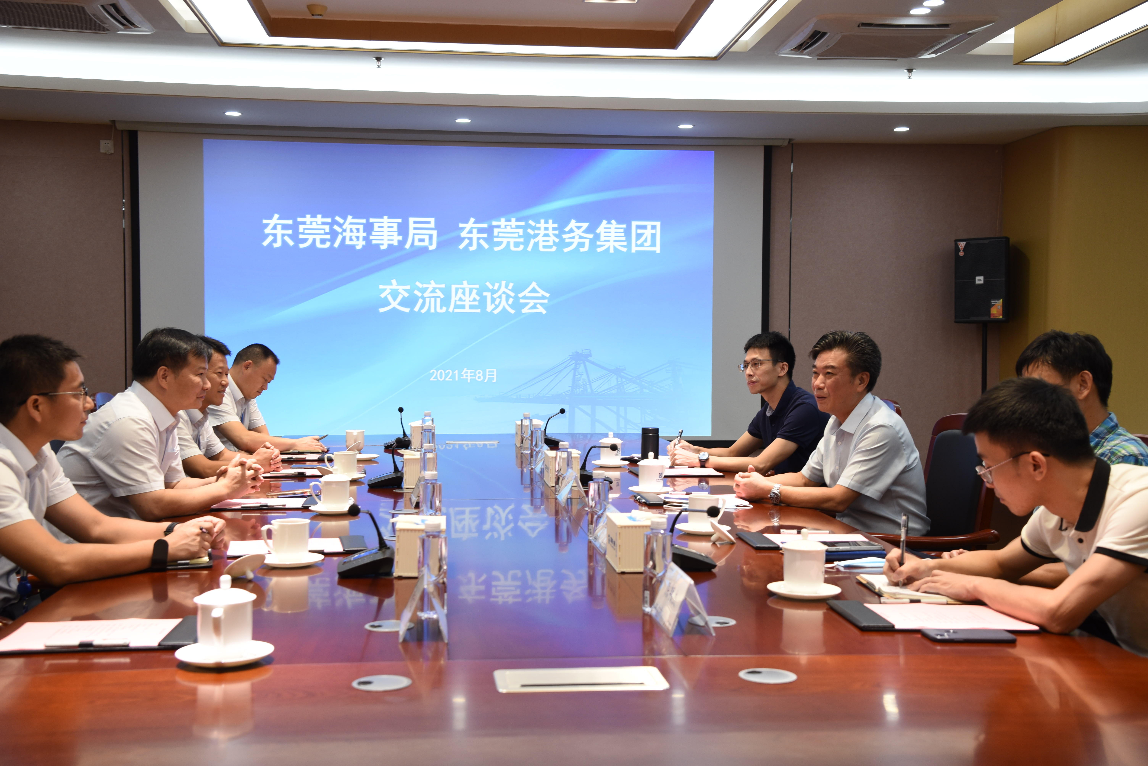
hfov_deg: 44.5
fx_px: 1404
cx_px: 574
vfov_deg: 30.5
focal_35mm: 44
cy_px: 383
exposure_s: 1/50
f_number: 5.6
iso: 560
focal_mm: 44
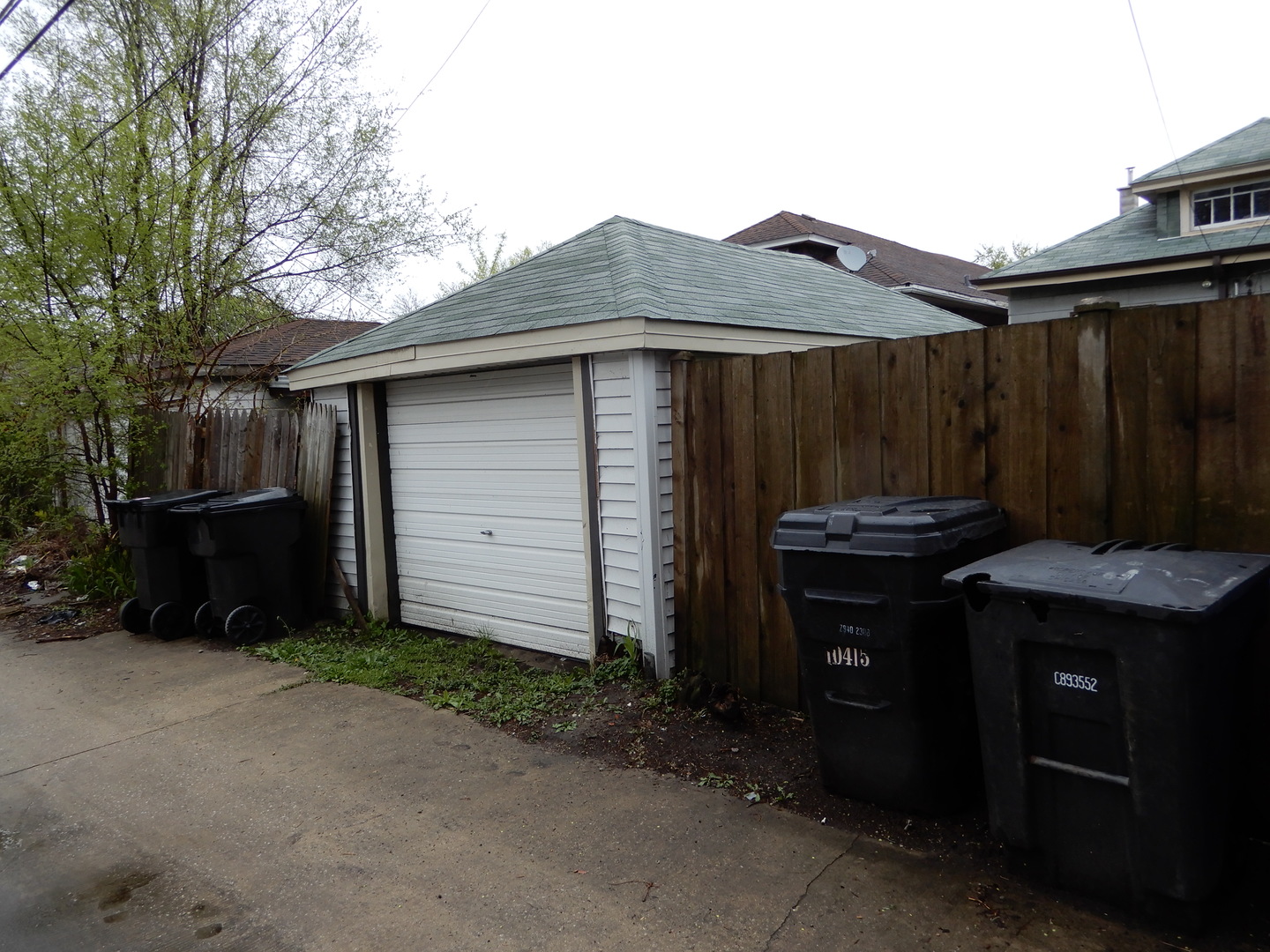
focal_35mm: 24
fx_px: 881
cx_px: 635
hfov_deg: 71.6
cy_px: 476
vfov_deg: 56.8
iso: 80
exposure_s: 1/200
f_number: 3.4
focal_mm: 4.3
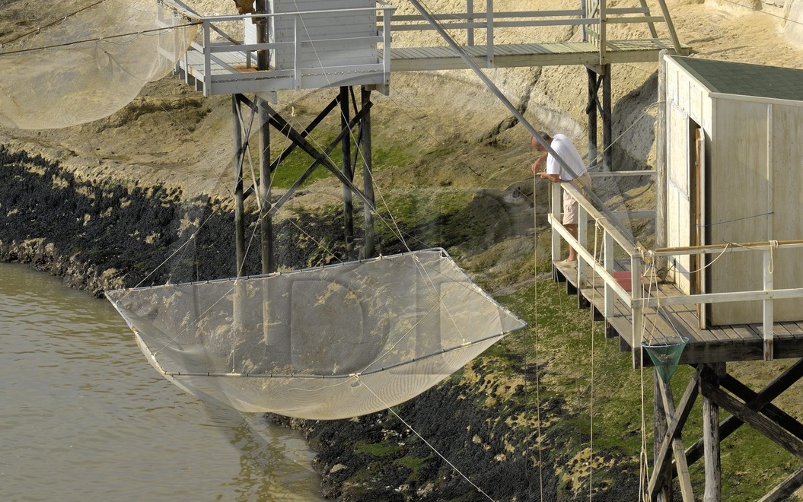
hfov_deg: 12.9
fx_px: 3546
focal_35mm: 162
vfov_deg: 8.1
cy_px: 282
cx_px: 402
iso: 100
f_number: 12
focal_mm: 70
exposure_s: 1/160
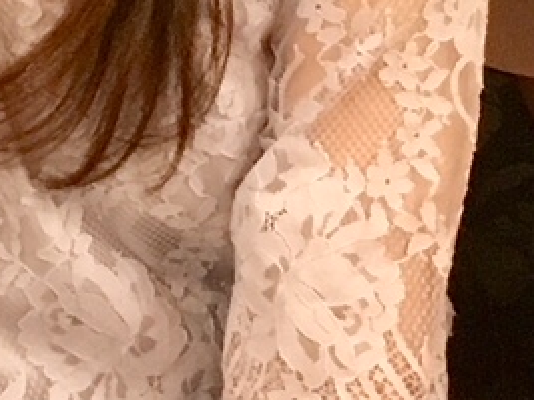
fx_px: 3391
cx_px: -733
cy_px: -386
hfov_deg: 8.3
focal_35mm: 220
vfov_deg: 6.5
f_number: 2.2
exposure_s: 1/30
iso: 200
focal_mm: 4.15
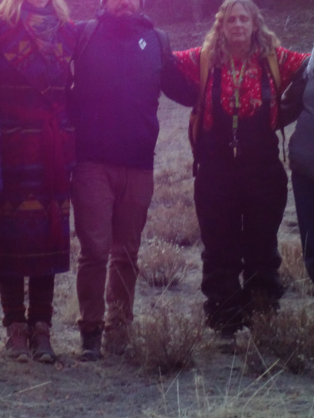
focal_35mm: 198
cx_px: 96
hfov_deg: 7.5
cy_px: 141
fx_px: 2395
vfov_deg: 10.0
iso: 1600
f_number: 11
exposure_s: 1/60
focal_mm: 33.56
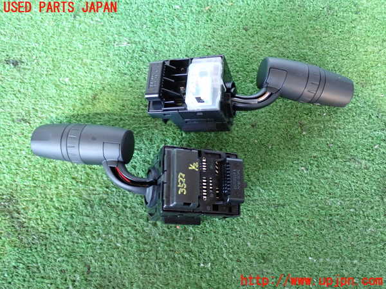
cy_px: 144
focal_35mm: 36
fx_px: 401
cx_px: 193
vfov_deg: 39.7
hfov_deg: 51.4
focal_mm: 6.37
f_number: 2.5
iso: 800
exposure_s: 1/30
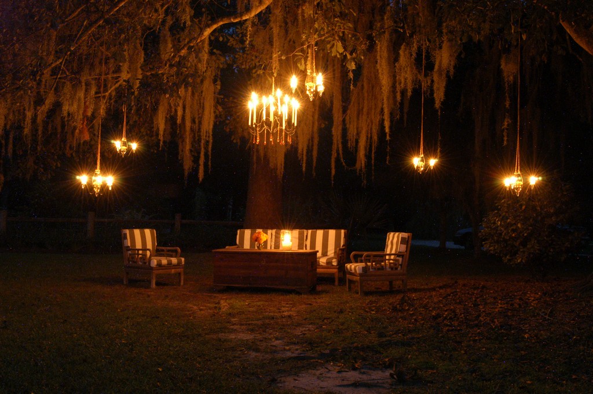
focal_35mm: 42
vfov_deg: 31.8
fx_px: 691
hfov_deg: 46.4
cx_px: 296
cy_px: 197
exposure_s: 30
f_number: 10
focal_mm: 28
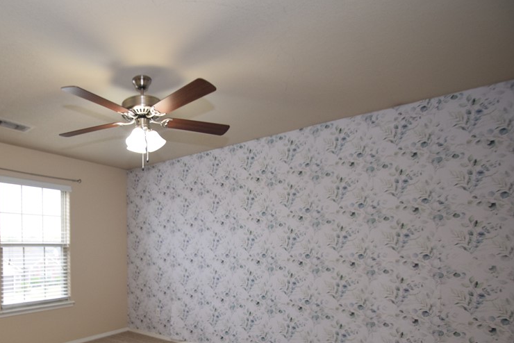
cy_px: 239
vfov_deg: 55.6
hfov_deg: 75.0
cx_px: 154
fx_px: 314
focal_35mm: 22
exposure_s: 1/60
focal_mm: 10
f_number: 4
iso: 800
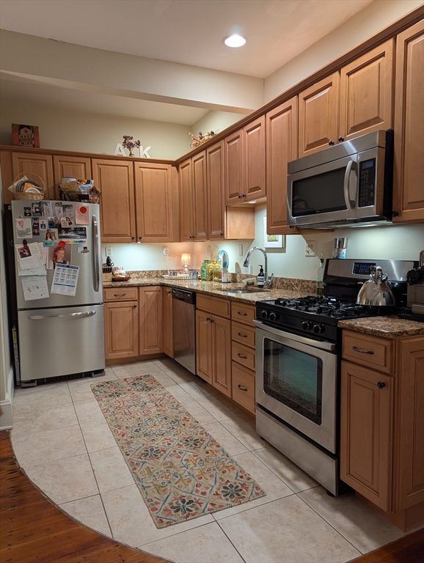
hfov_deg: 56.9
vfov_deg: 71.5
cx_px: 212
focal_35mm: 24
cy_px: 282
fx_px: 391
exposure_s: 1/24
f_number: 1.85
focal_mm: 6.81
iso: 61
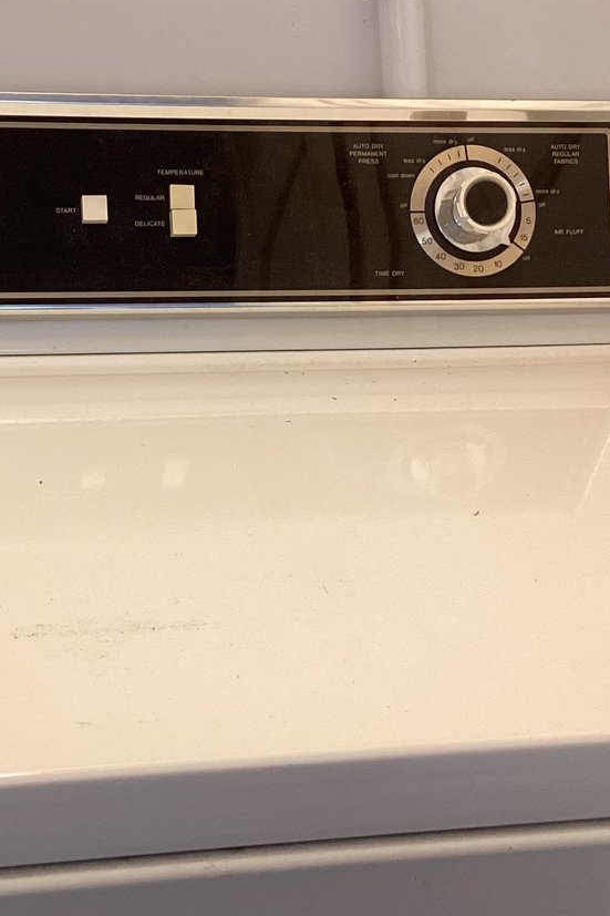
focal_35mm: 59
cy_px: 490
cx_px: 218
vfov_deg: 33.9
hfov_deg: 22.9
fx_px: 1500
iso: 160
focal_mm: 3.3
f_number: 2.4
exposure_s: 1/60
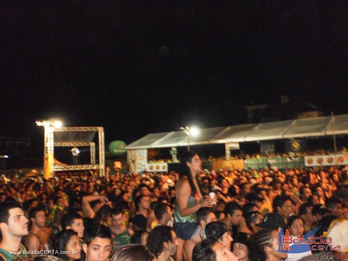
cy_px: 130
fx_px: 362
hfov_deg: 51.4
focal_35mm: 36
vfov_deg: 39.7
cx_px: 174
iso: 800
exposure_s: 1/30
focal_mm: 6.3
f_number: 3.1
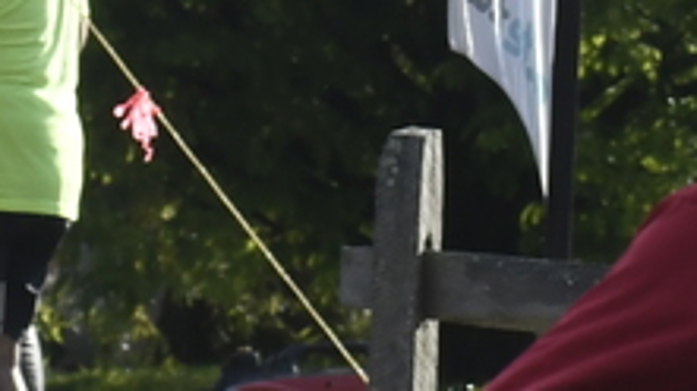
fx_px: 13779
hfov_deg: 2.9
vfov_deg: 1.6
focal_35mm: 746
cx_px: -1432
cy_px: 520
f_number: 7.1
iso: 400
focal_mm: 70
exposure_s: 1/640
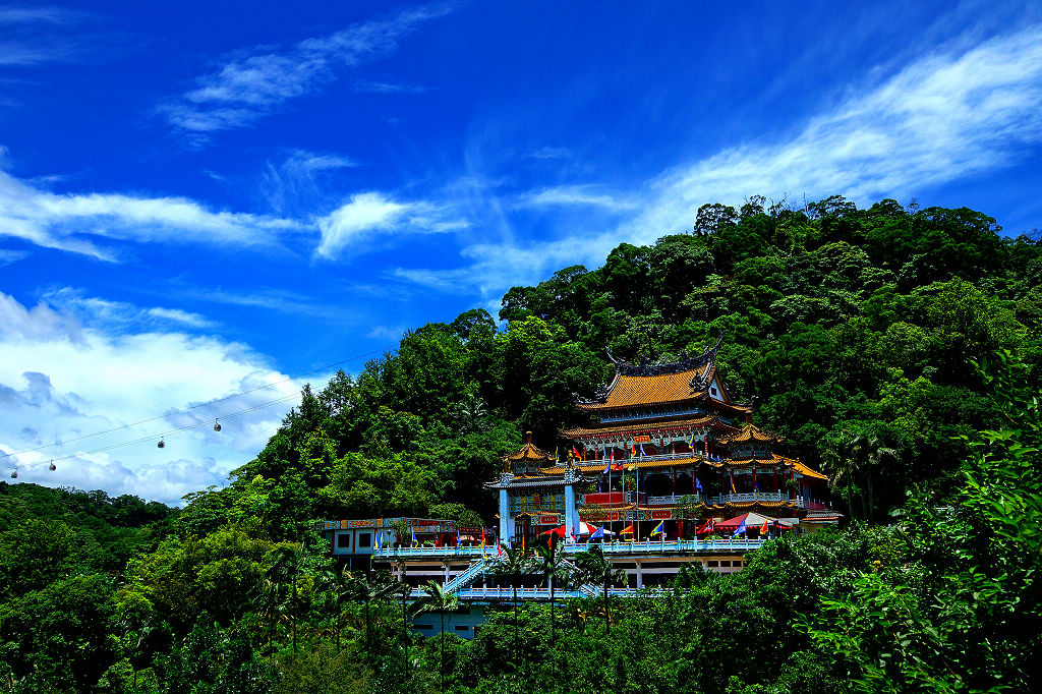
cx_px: 521
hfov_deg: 53.1
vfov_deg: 36.8
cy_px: 347
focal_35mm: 36
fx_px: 1042
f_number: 8
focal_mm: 24
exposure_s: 1/1000
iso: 100
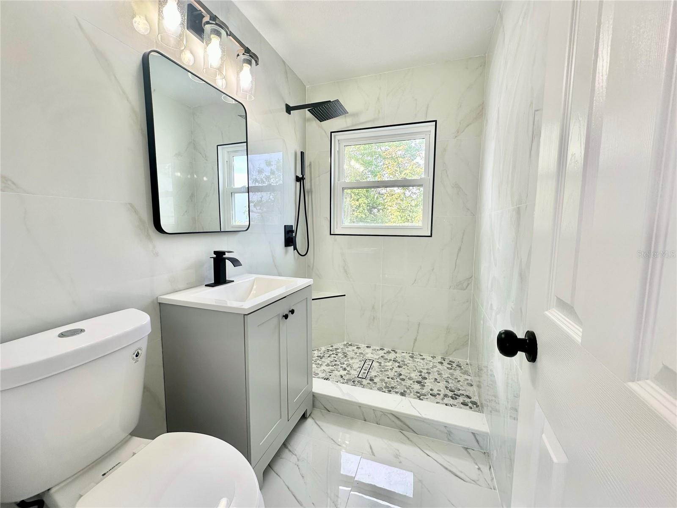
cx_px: 338
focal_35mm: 14
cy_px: 254
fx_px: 274
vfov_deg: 85.7
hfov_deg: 102.1
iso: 64
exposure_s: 1/120
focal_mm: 2.22
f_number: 2.2
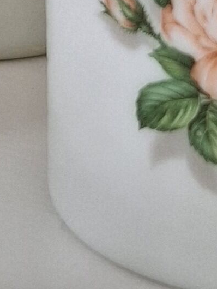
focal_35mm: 177
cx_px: -98
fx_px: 1478
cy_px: -378
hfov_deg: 8.2
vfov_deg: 9.9
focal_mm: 5.54
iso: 40
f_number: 1.8
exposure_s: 1/146
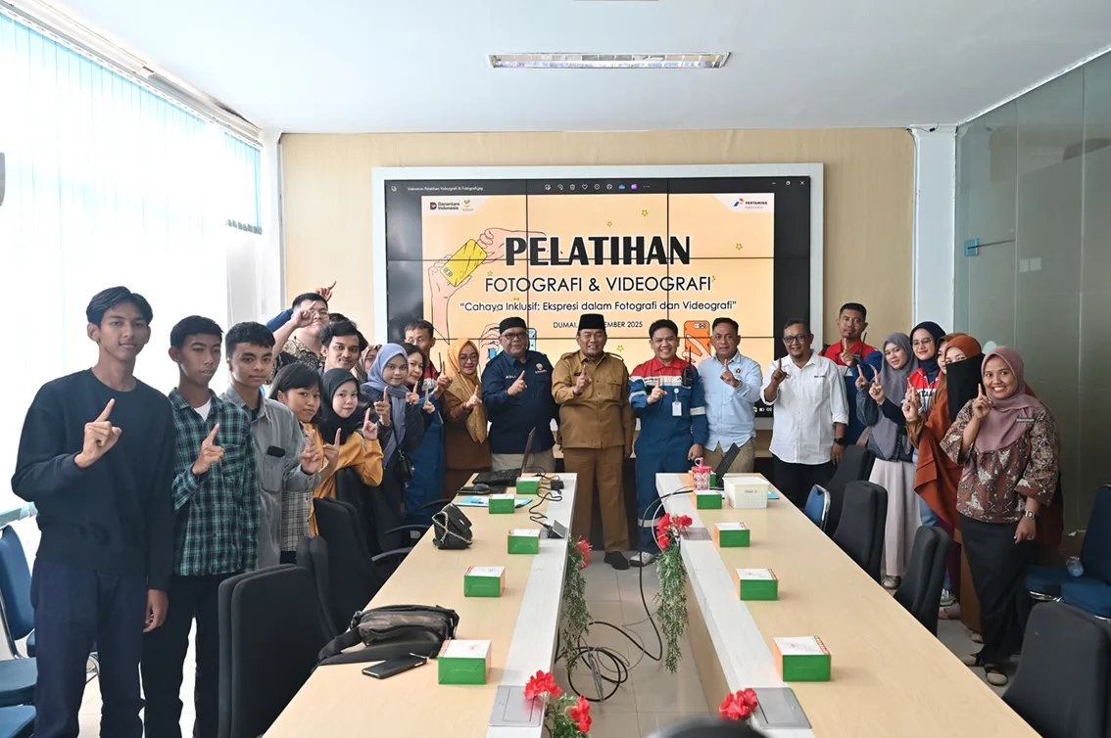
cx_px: 556
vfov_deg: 38.8
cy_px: 369
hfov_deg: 55.8
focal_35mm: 34
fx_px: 1048
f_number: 5.6
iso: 800
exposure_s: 1/125
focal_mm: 34
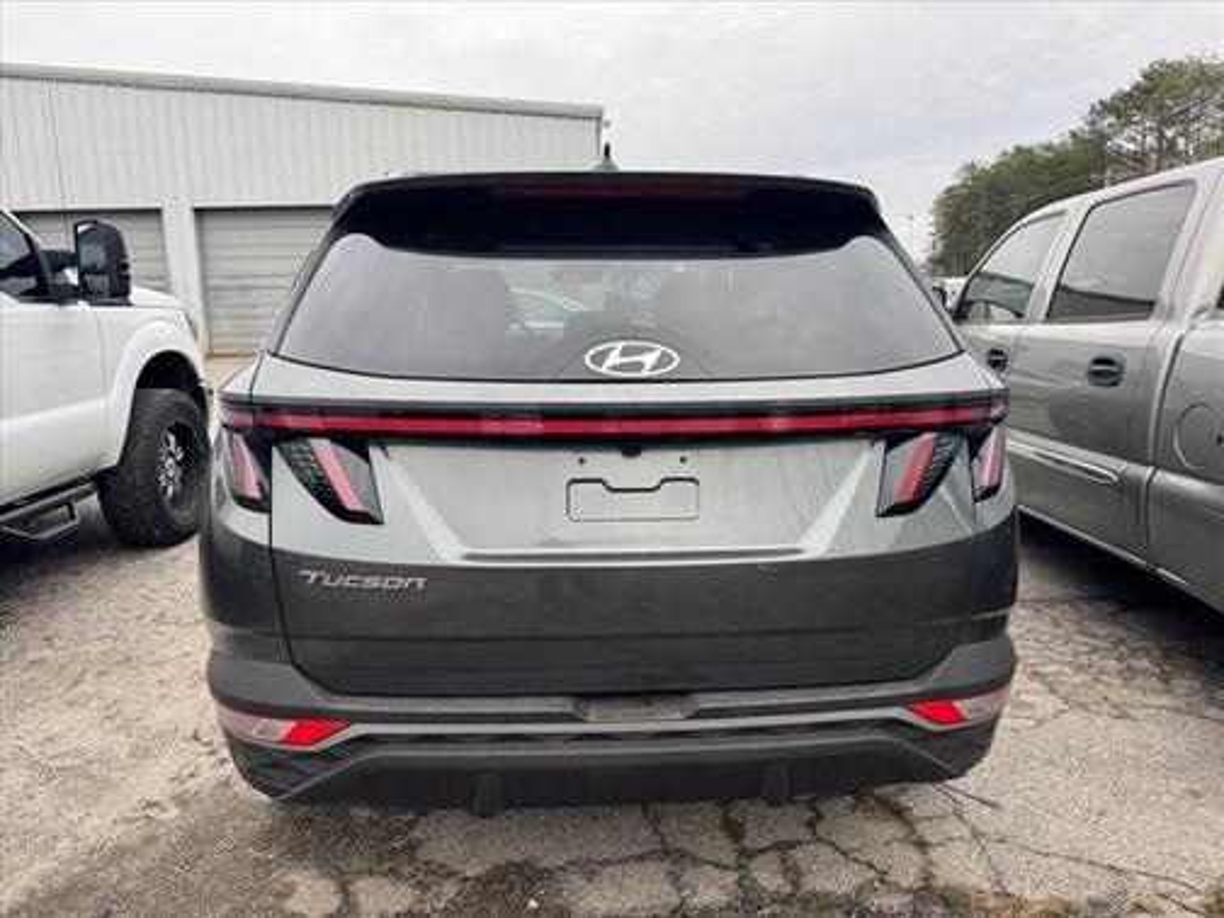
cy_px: 459
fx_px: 849
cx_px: 612
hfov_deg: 71.6
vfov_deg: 56.8
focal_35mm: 24
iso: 80
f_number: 1.78
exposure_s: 1/822
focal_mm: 6.76
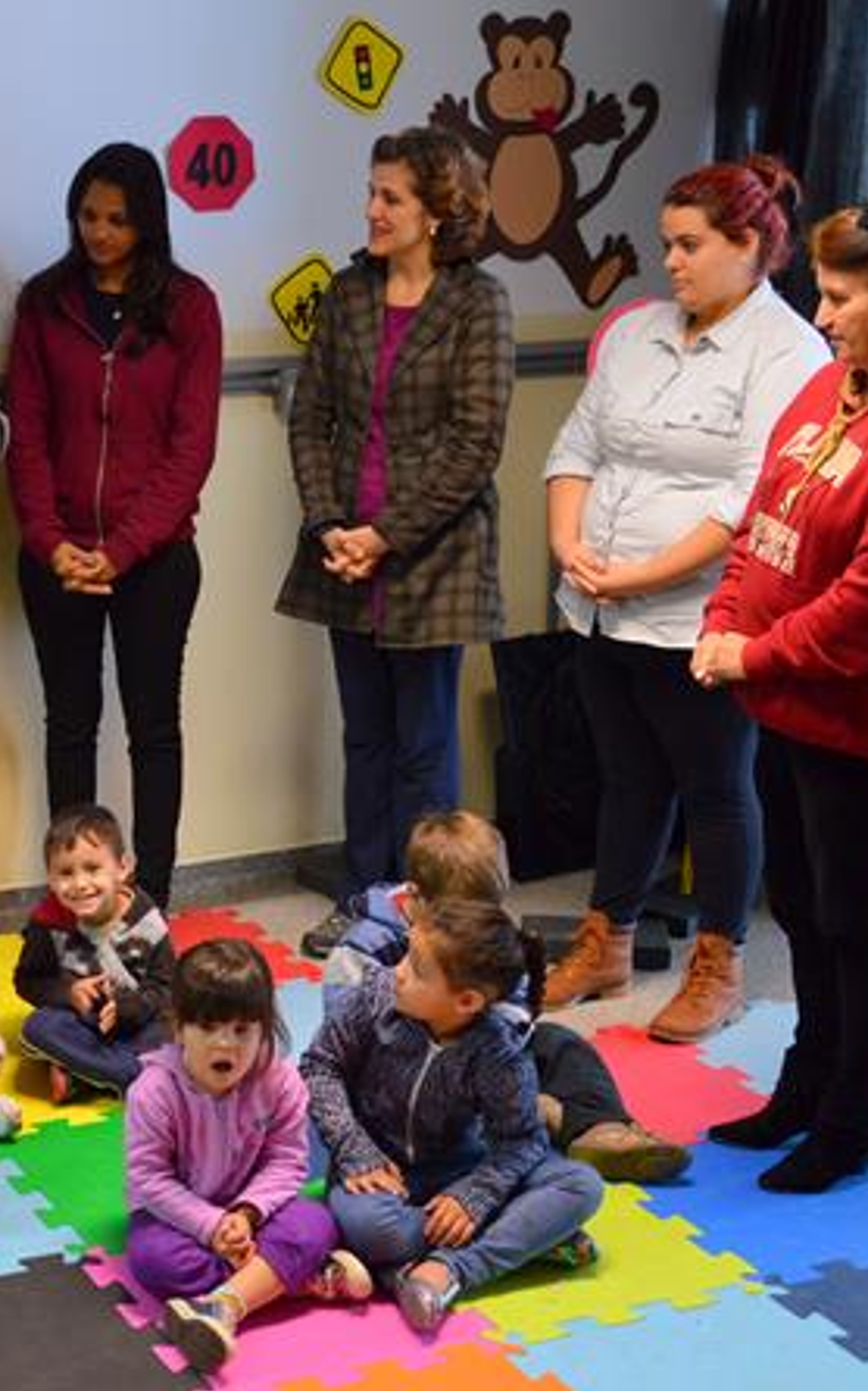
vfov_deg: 22.3
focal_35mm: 93
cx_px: -145
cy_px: 697
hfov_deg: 13.7
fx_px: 3521
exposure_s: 1/60
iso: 1250
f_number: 4.5
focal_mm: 40
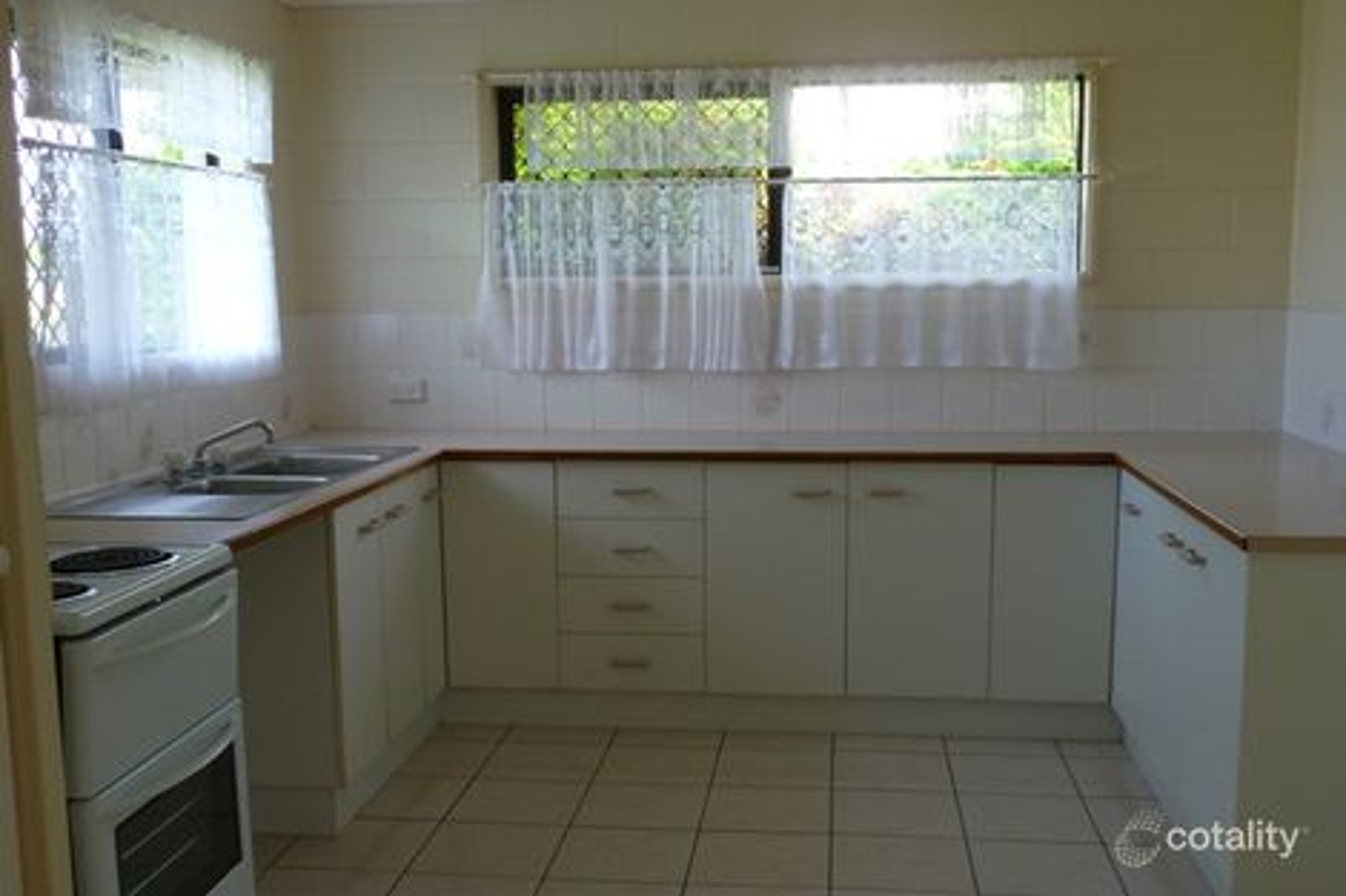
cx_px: 673
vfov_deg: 36.8
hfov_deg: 53.1
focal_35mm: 36
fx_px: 1345
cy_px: 448
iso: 200
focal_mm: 6
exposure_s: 1/30
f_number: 3.7
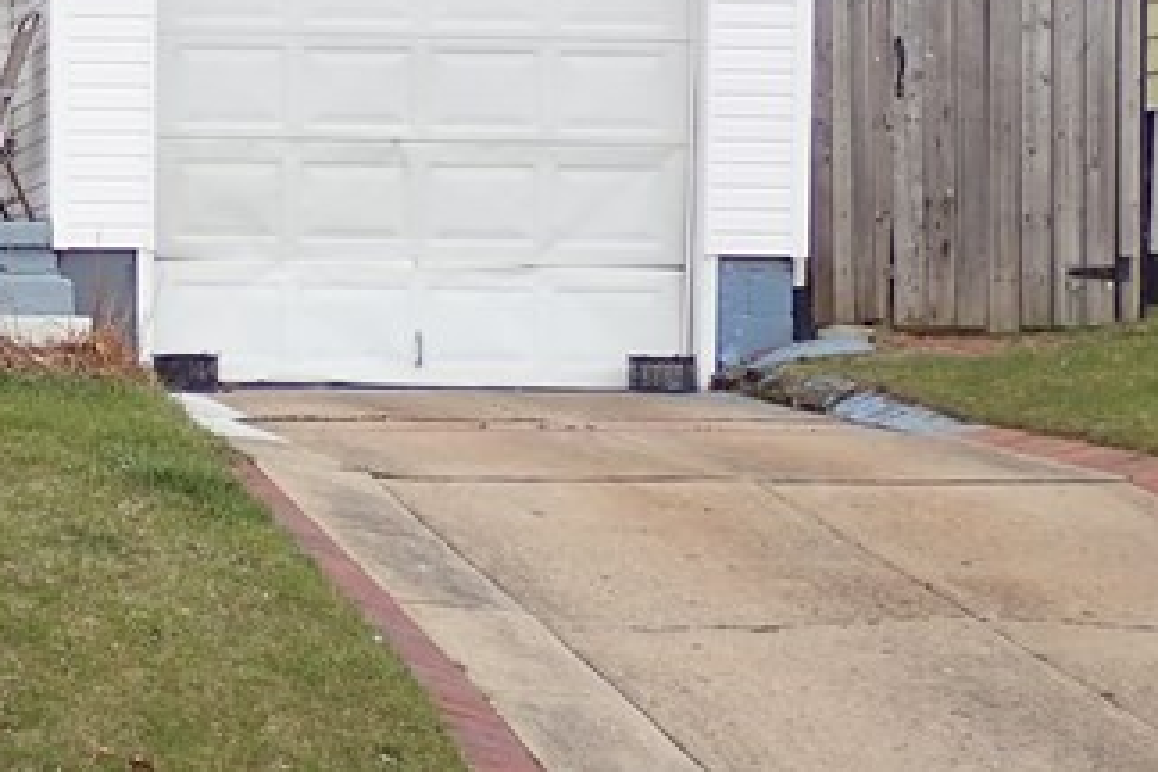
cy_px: 347
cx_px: -497
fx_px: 4021
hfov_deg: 15.3
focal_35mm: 125
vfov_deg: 11.0
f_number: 2.7
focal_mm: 6.86
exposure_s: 1/250
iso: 100
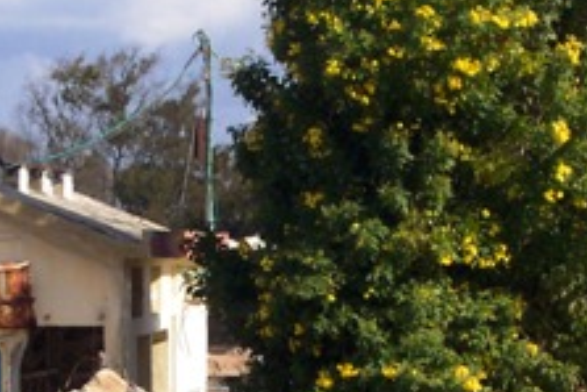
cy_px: 237
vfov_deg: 5.8
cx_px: 221
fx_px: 3899
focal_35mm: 239
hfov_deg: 8.6
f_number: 8
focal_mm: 18.7
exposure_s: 1/350
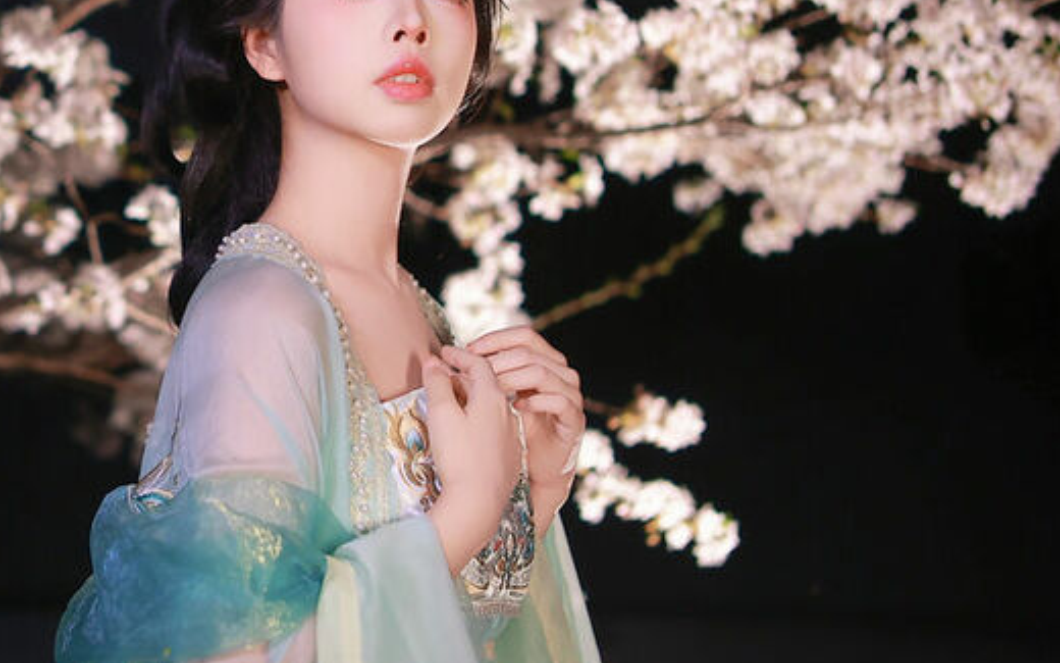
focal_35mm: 72
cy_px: 135
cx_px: 149
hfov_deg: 27.7
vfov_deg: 17.9
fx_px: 2080
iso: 2000
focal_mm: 35
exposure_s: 1/500
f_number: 2
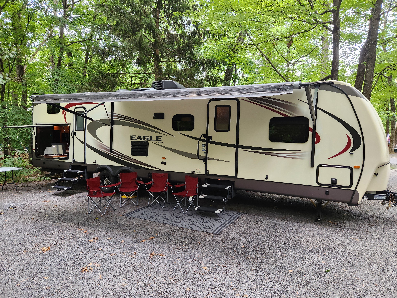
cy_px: 149
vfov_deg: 58.9
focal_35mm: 23
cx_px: 198
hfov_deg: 73.9
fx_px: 264
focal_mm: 5.4
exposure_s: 1/180
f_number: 1.8
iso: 160
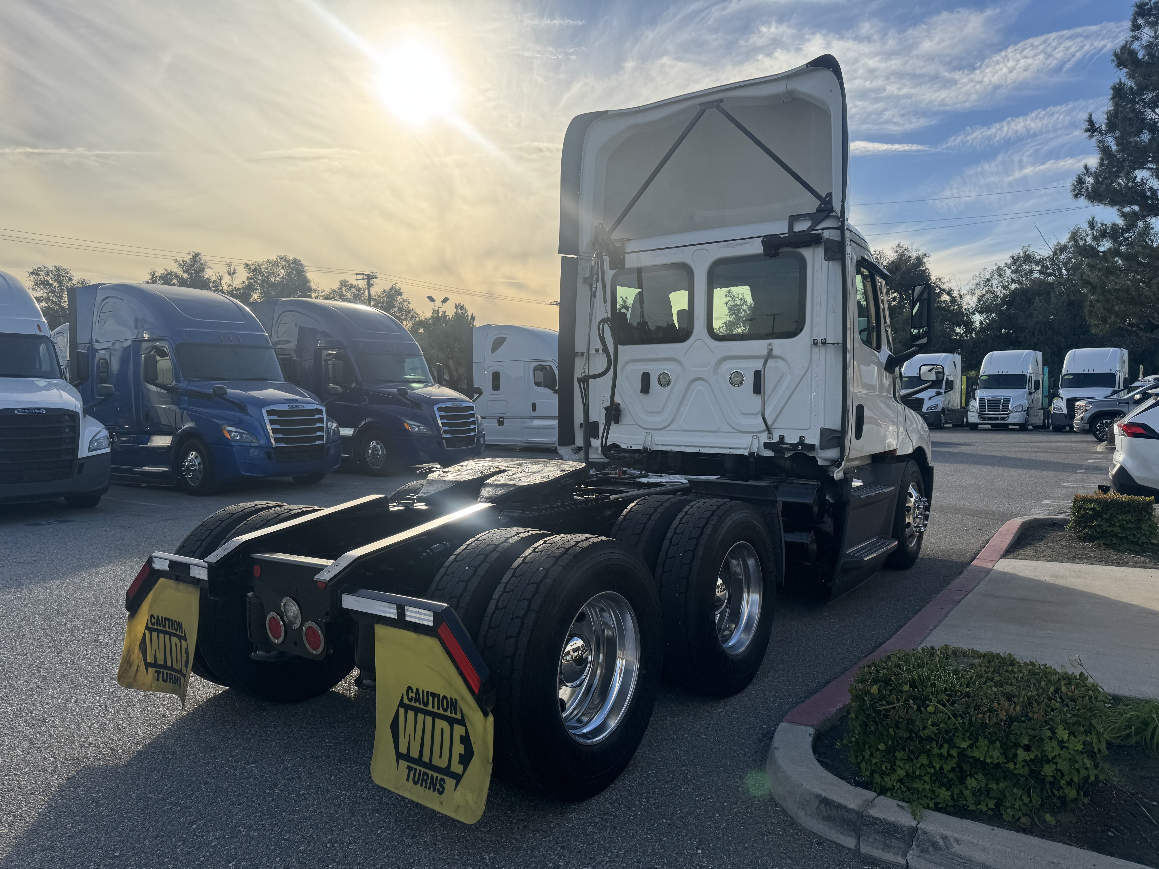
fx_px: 804
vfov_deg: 56.8
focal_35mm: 24
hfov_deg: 71.6
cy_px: 434
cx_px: 580
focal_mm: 6.76
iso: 80
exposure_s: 1/4608
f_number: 1.78
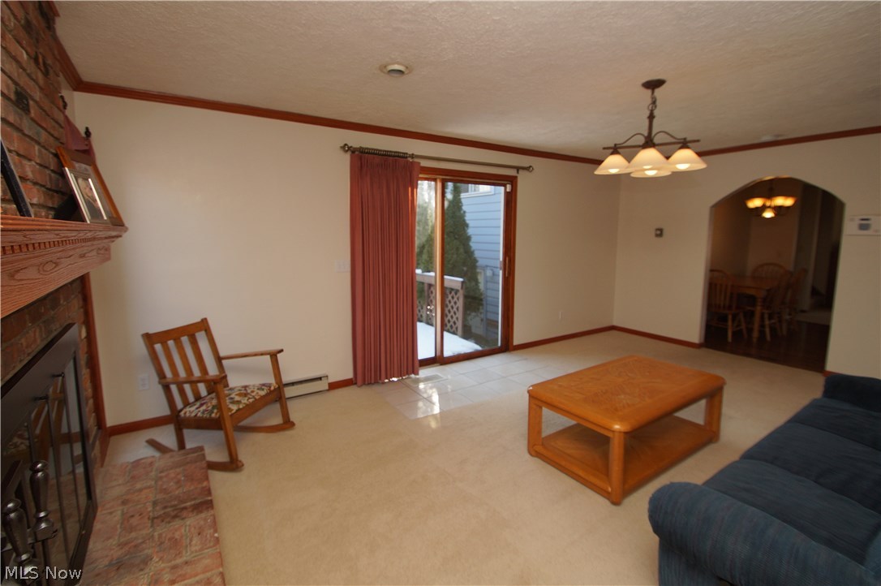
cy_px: 293
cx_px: 440
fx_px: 367
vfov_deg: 77.2
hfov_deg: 100.4
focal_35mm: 15
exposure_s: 1/160
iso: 200
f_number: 4
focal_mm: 10
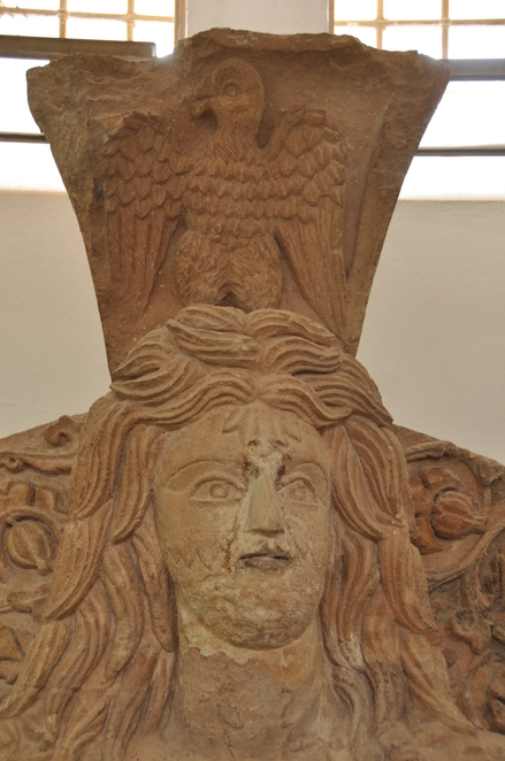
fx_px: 1394
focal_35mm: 66
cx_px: 252
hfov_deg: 20.5
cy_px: 380
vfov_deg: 30.6
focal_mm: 44
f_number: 4.5
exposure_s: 1/15
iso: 200
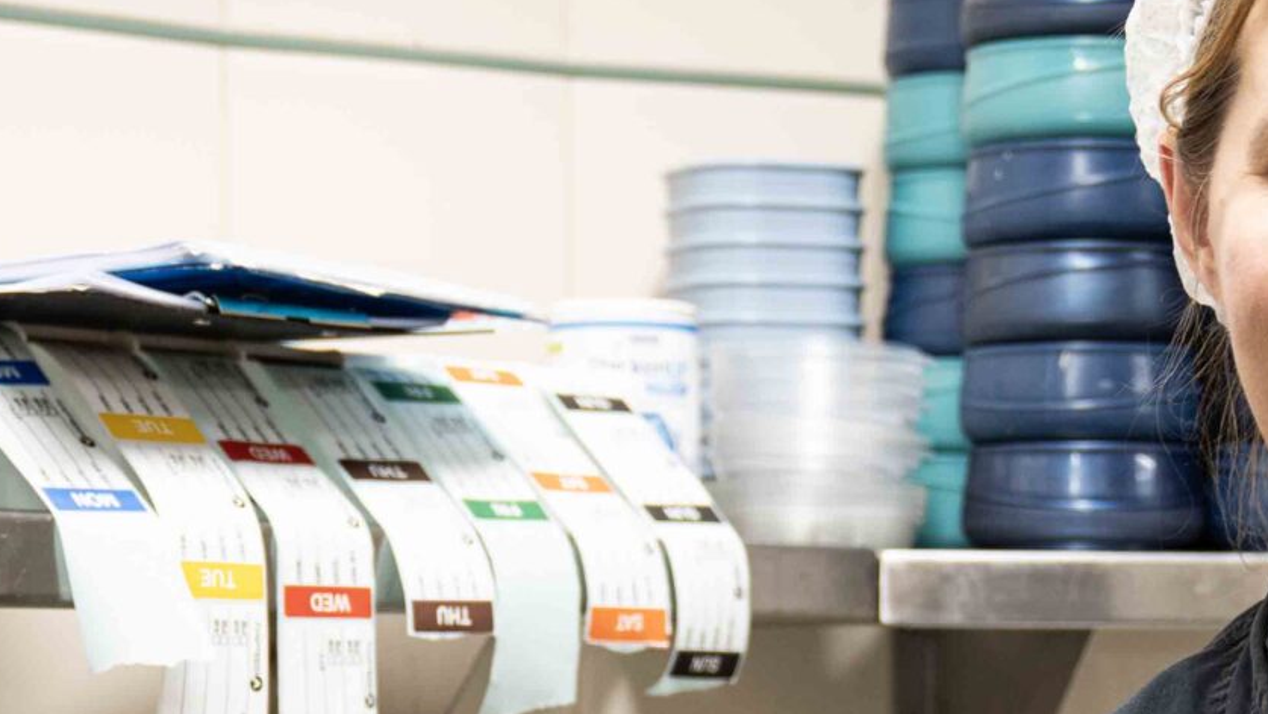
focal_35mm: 125
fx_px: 4203
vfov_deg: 9.5
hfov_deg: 17.1
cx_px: 947
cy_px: 995
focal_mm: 39
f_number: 2.8
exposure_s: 1/40
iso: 400
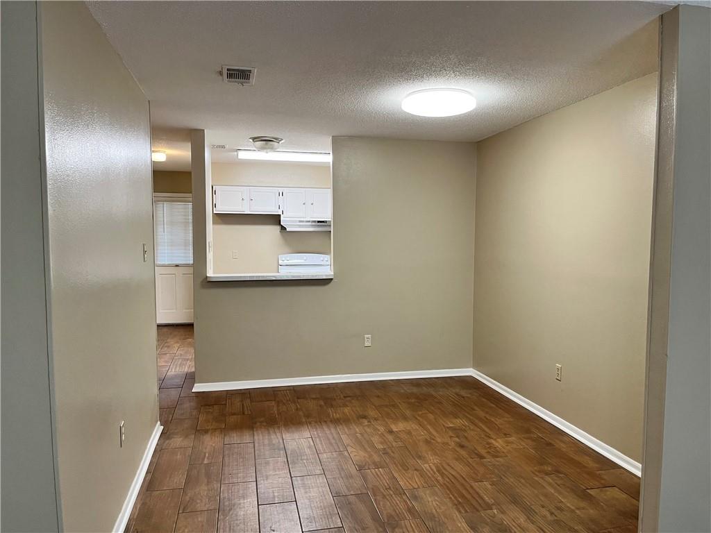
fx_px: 534
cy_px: 266
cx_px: 356
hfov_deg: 67.3
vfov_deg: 53.1
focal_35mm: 26
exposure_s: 1/60
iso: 80
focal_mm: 5.1
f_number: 1.6
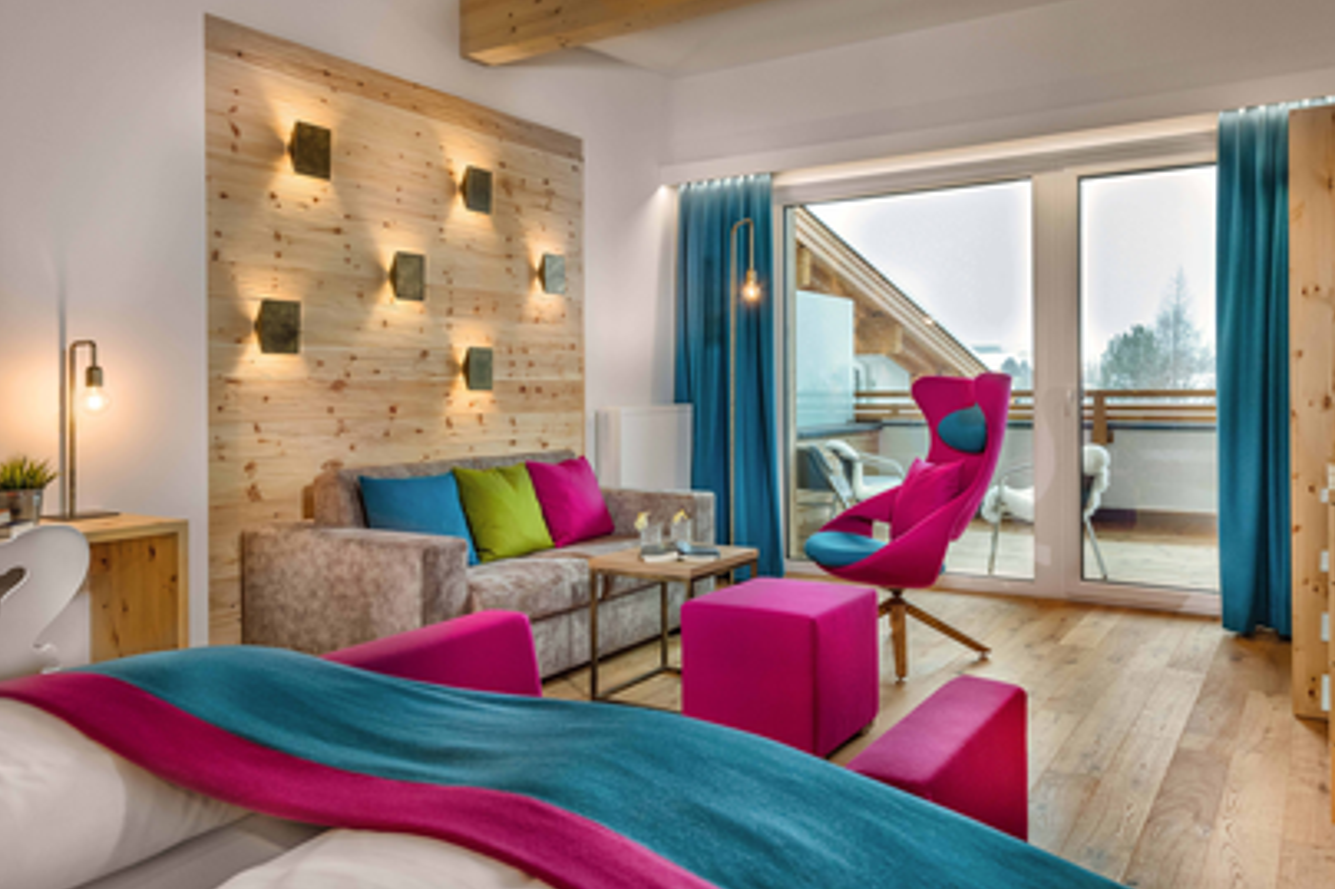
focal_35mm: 26
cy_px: 392
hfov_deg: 68.8
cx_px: 793
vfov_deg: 49.4
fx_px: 964
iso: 280
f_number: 9.5
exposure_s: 1/15
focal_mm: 21
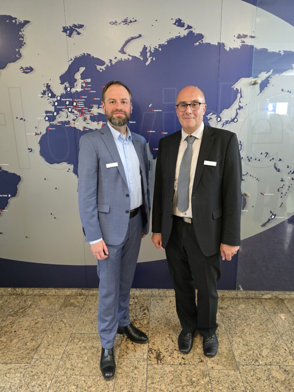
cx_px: 147
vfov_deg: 73.9
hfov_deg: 58.9
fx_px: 260
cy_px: 196
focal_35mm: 23
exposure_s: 1/100
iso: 1600
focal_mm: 6.3
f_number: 1.7
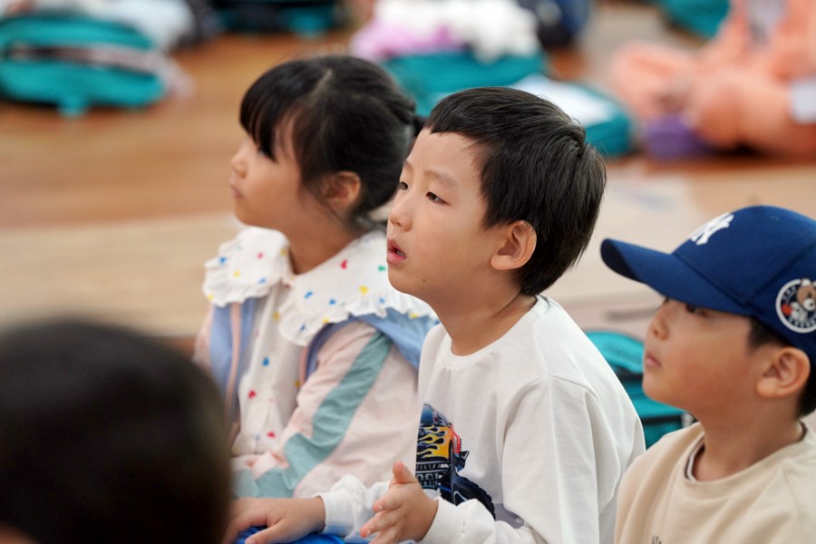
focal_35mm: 200
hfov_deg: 10.3
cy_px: 272
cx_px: 408
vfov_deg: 6.9
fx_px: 4533
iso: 2000
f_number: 4
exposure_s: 1/250
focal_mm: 200
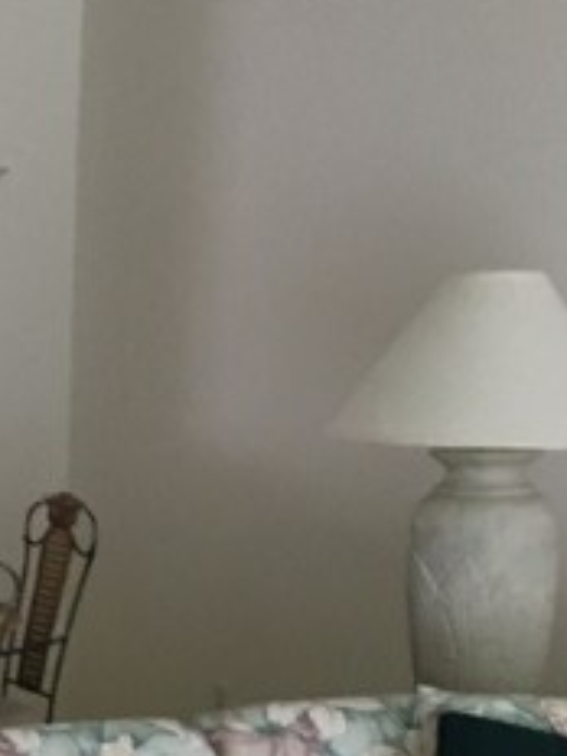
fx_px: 2097
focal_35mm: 96
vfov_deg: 20.0
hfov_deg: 14.3
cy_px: 707
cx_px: -319
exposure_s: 1/30
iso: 160
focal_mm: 4.15
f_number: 2.2
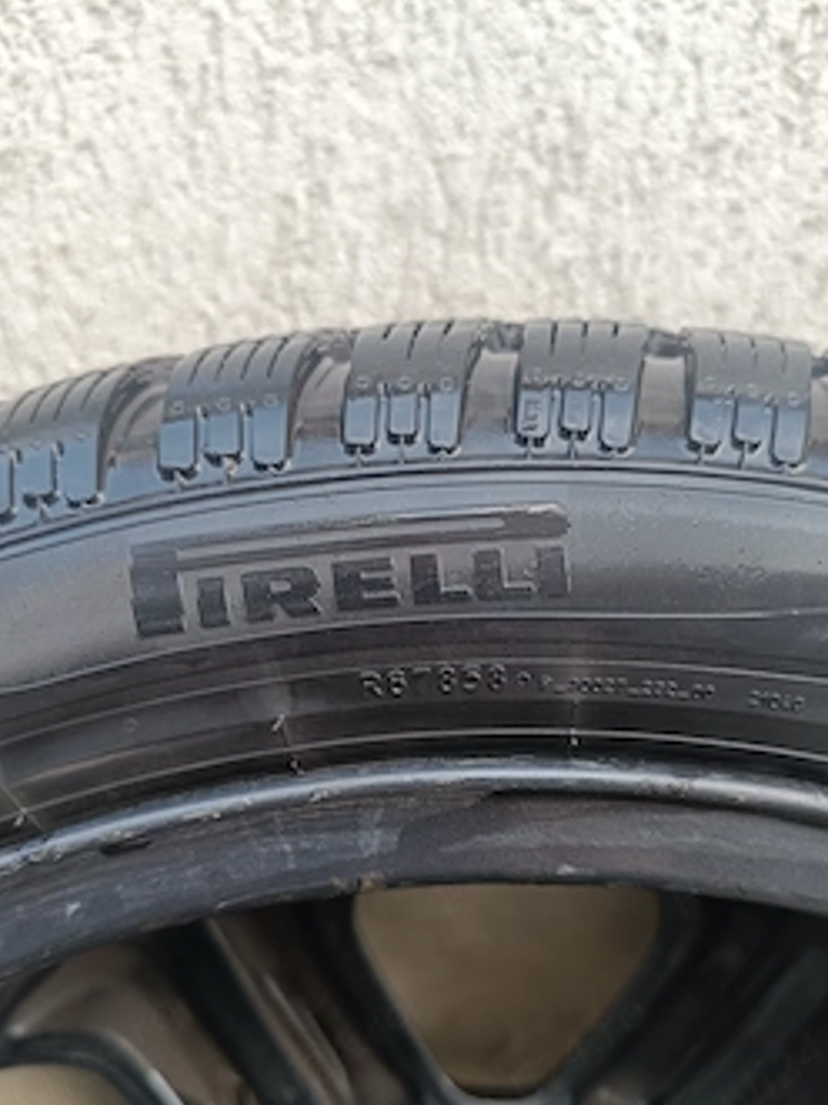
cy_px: 624
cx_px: 421
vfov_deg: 61.5
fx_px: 925
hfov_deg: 48.2
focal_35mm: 29
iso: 121
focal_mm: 6.14
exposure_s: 1/100
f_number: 1.65
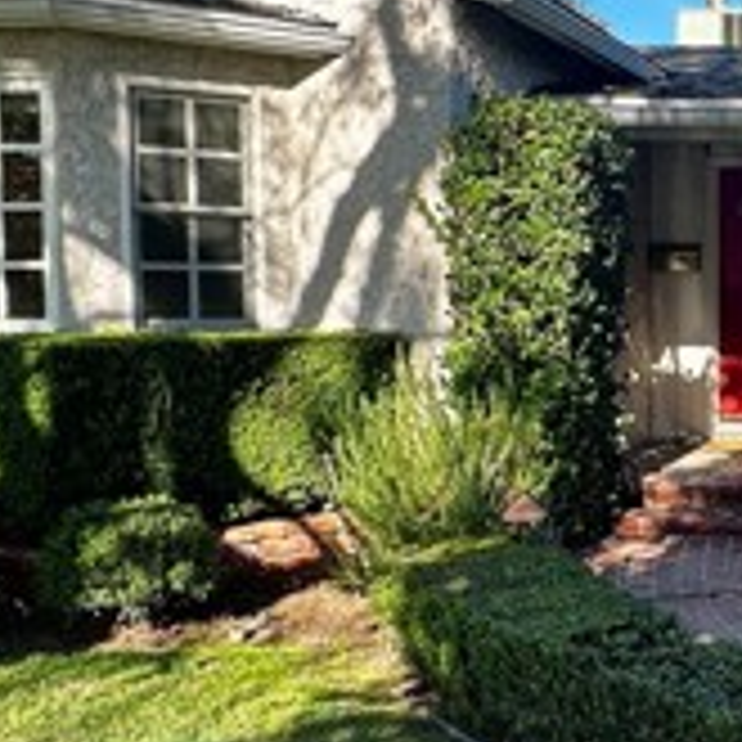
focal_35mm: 48
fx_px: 1164
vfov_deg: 35.4
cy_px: 360
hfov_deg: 29.6
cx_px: 922
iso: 40
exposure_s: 1/364
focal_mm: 2.22
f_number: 2.2
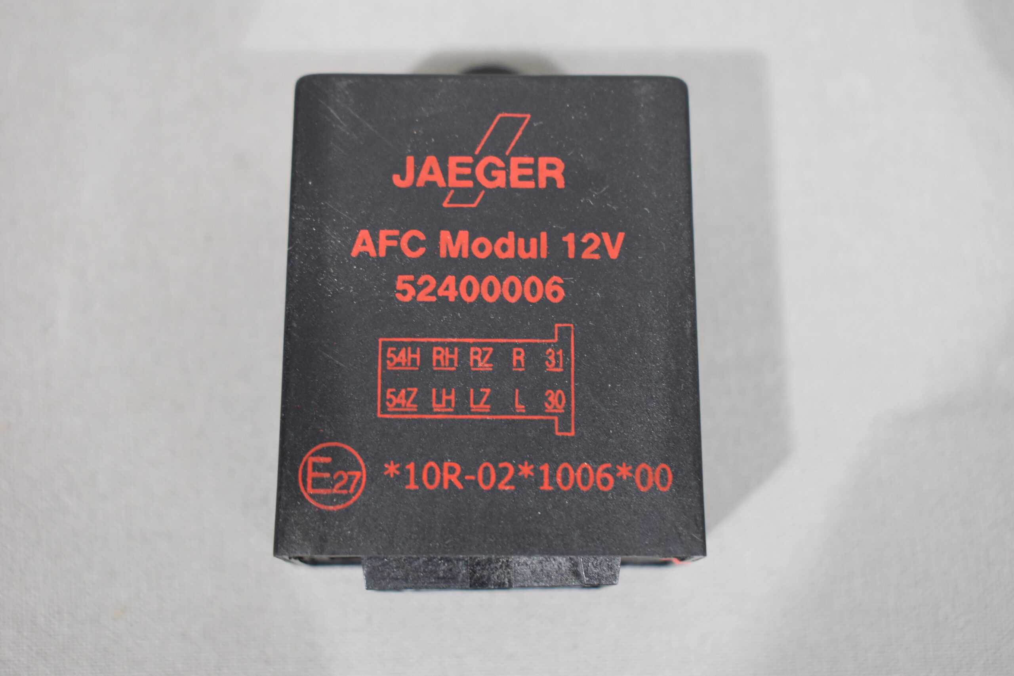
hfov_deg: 36.9
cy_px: 338
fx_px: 1521
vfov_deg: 25.1
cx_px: 507
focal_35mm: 54
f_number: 5.6
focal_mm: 36
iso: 720
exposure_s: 1/60
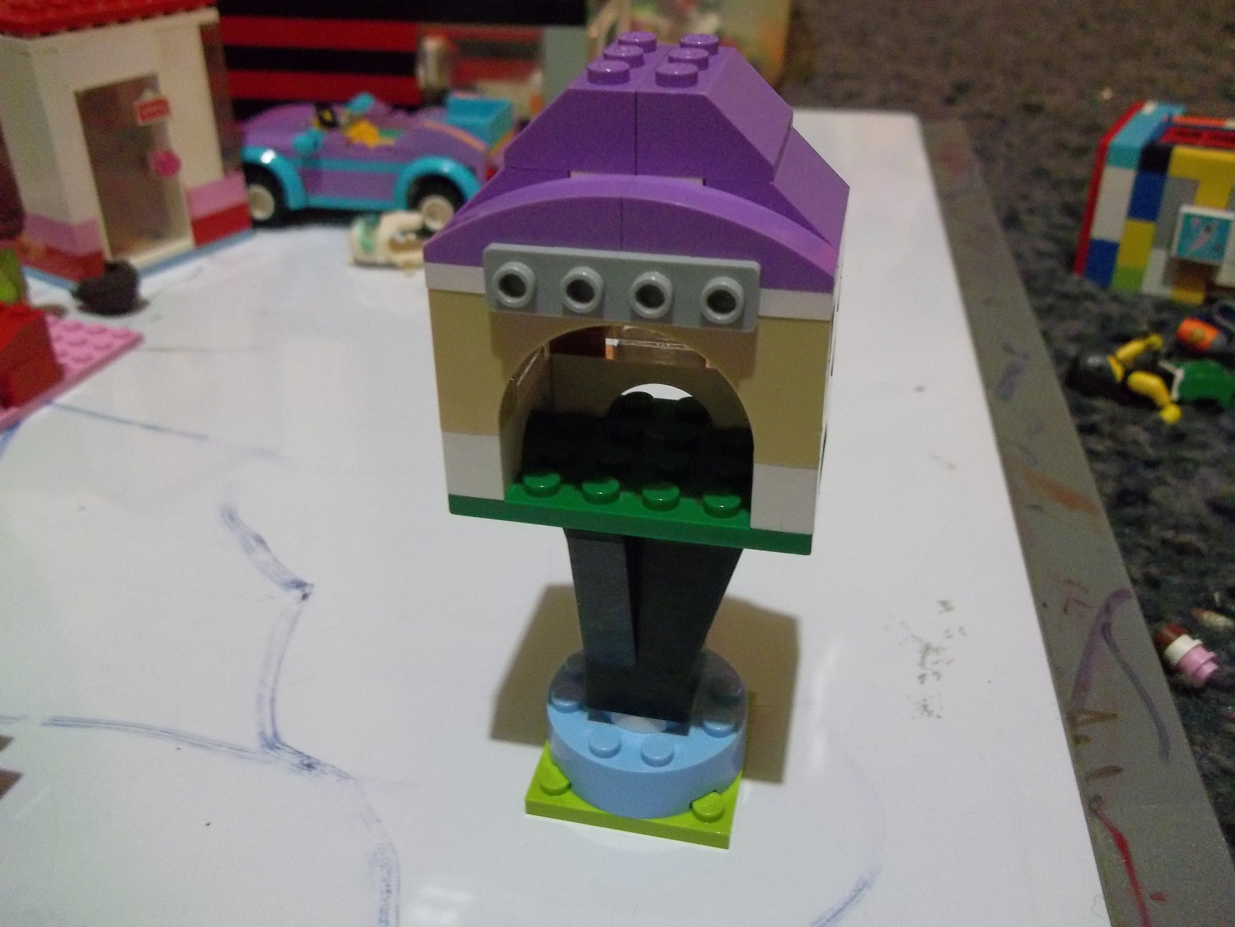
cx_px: 618
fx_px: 1142
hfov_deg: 56.8
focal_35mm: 32
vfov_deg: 44.2
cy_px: 464
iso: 385
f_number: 2.9
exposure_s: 1/8
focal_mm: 5.7
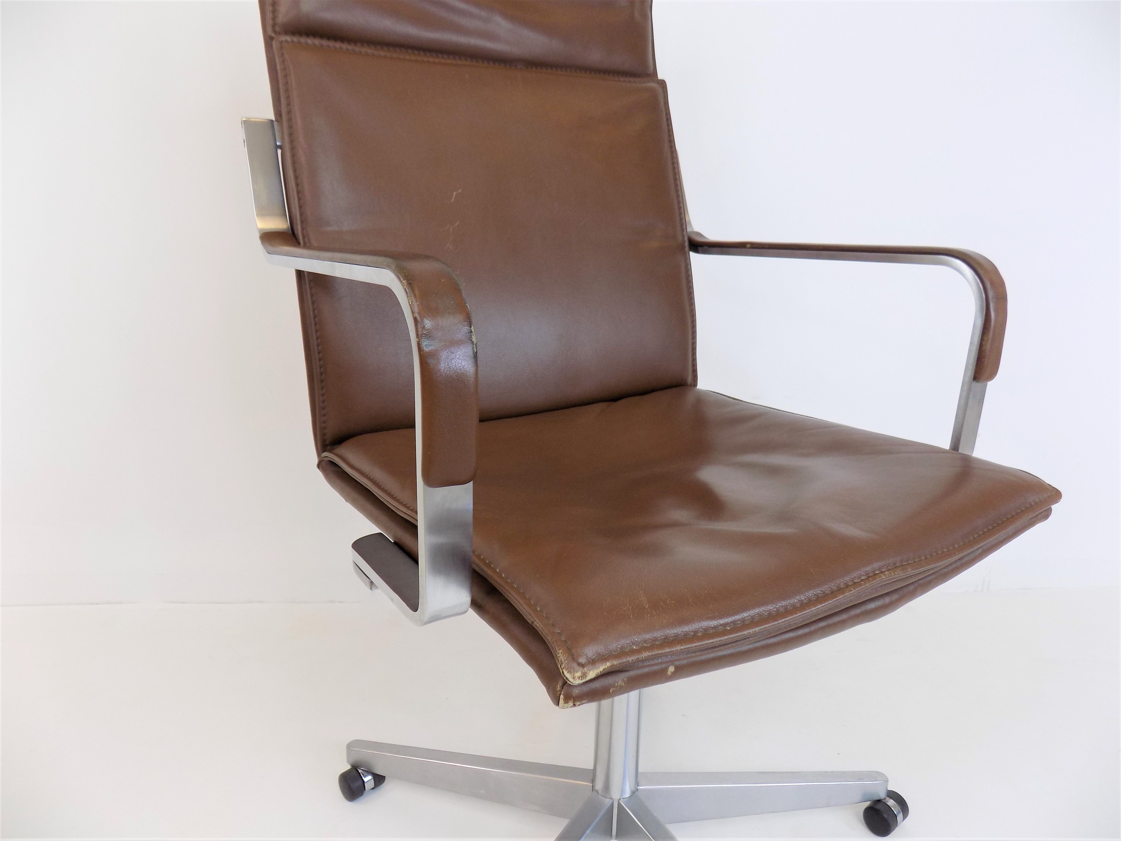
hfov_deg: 73.9
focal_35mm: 23
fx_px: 745
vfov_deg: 58.9
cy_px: 420
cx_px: 560
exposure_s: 1/40
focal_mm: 4
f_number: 3.1
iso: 80
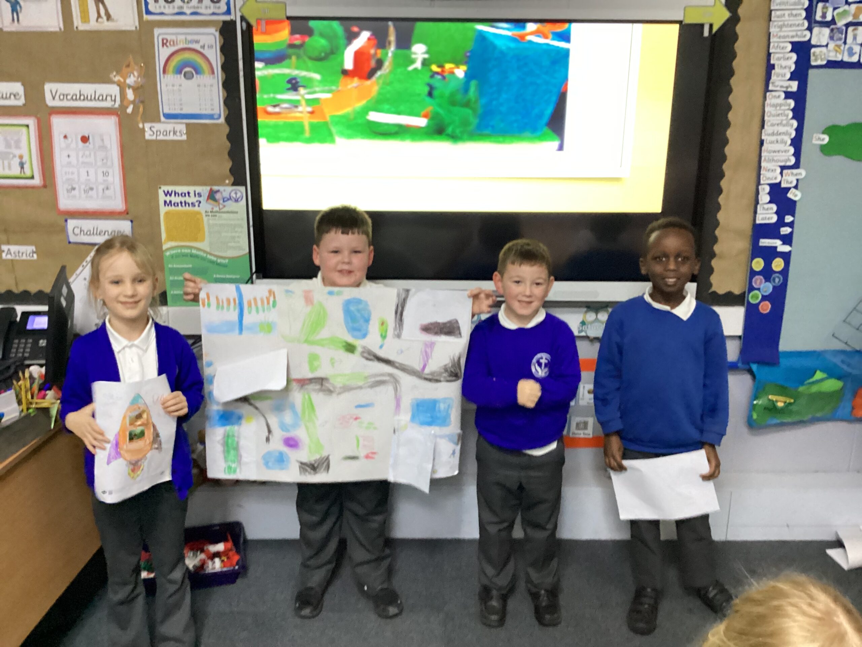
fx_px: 772
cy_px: 324
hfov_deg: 58.4
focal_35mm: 31
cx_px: 431
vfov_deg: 45.4
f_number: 2.4
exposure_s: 1/40
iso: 400
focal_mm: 3.3
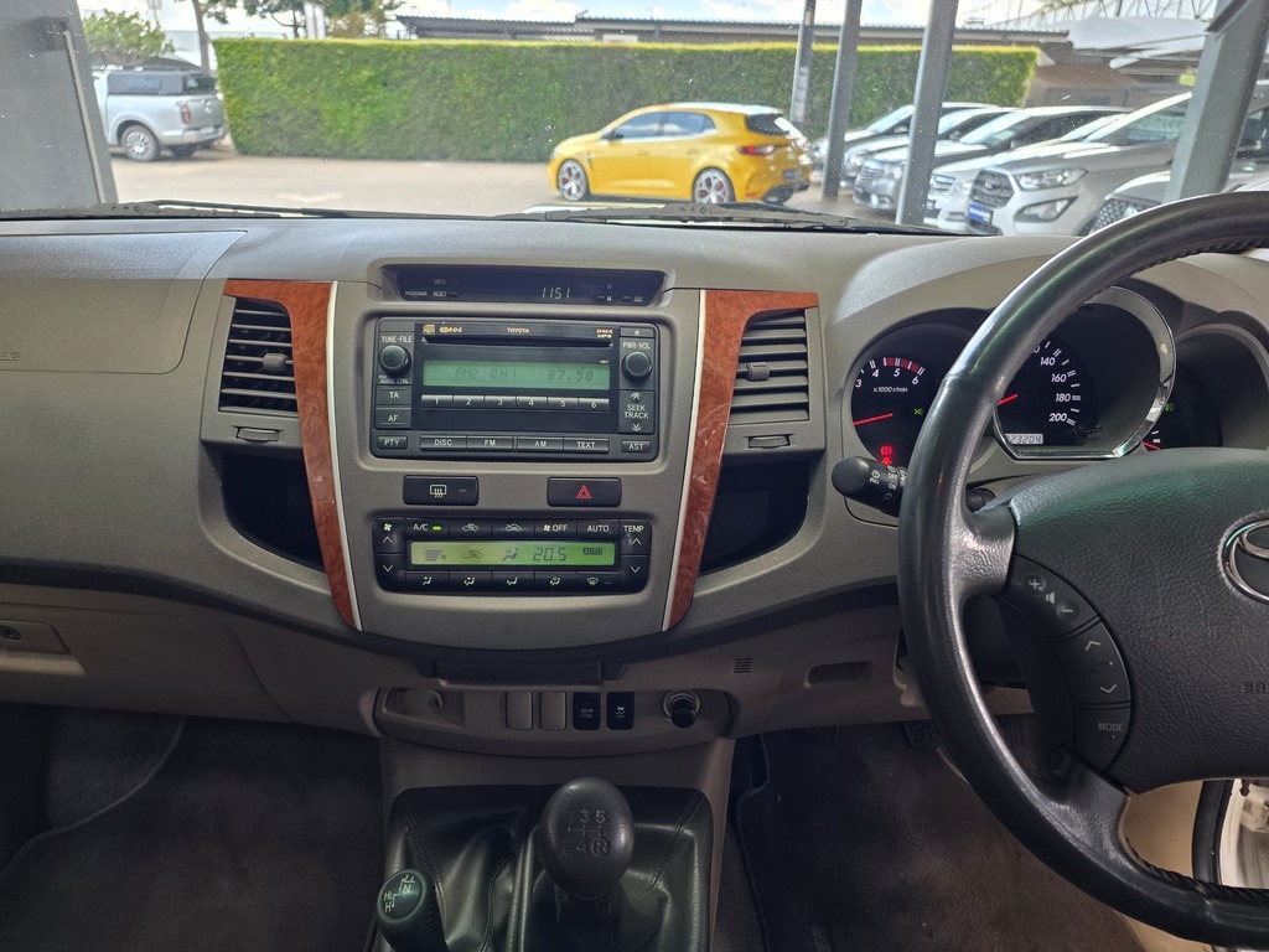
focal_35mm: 23
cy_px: 476
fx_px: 843
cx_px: 634
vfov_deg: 58.9
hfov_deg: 73.9
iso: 160
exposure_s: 1/100
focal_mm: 6.25
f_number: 1.7
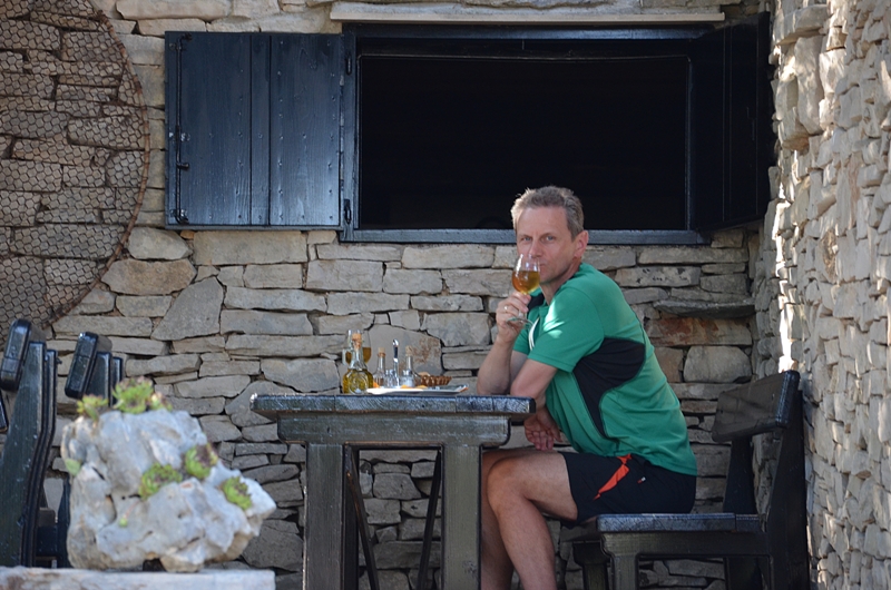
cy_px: 295
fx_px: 3890
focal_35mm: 158
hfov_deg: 13.1
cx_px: 446
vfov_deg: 8.7
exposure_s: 1/60
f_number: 5.6
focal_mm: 105
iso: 720
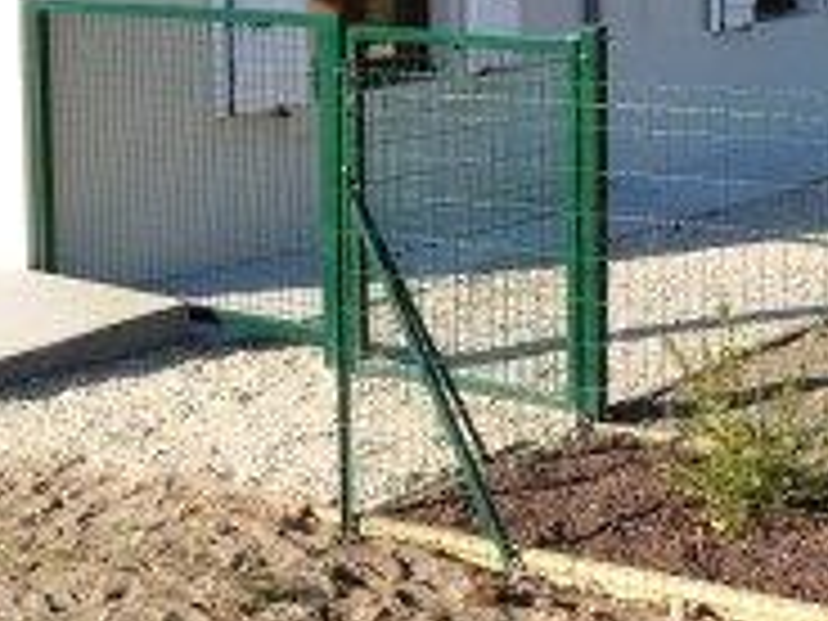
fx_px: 1627
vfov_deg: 20.8
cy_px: -22
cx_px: 810
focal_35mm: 68
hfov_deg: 27.1
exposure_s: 1/320
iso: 80
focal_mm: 5
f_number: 4.5
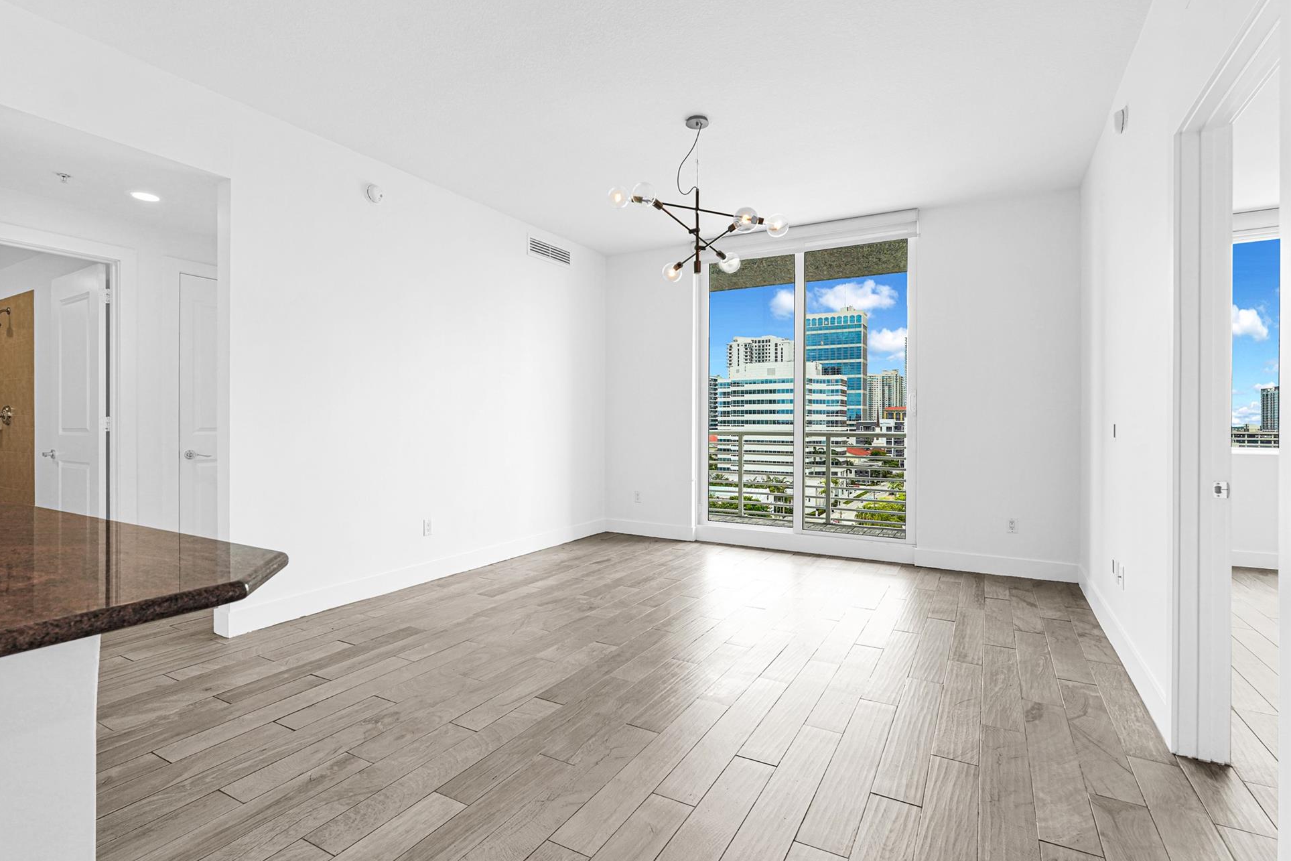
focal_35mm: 17
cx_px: 638
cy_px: 422
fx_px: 610
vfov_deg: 70.4
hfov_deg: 93.3
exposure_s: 1/30
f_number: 7.1
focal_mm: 16
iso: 320
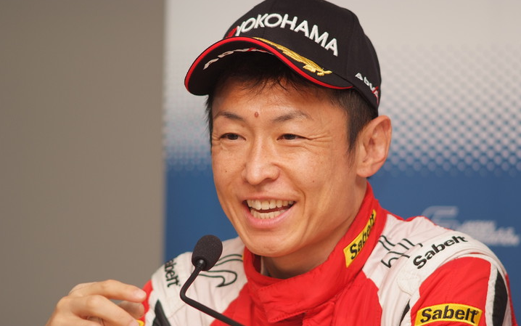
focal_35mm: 276
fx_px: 3920
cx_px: 260
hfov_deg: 7.6
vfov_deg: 4.8
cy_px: 173
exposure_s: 1/250
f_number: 2.8
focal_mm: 180
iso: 400
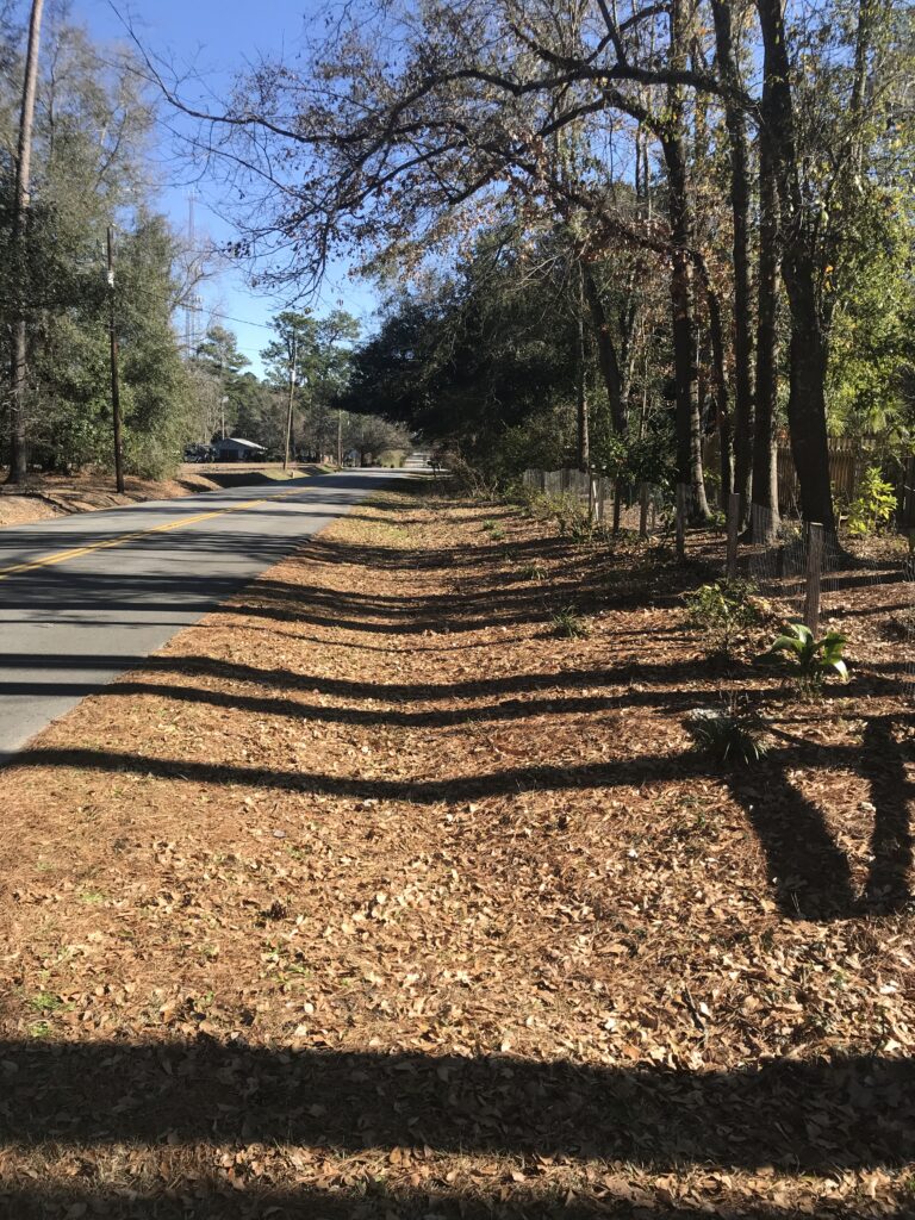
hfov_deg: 49.7
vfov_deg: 63.4
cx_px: 458
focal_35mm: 28
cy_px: 610
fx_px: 987
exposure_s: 1/939
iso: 20
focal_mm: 3.99
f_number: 1.8
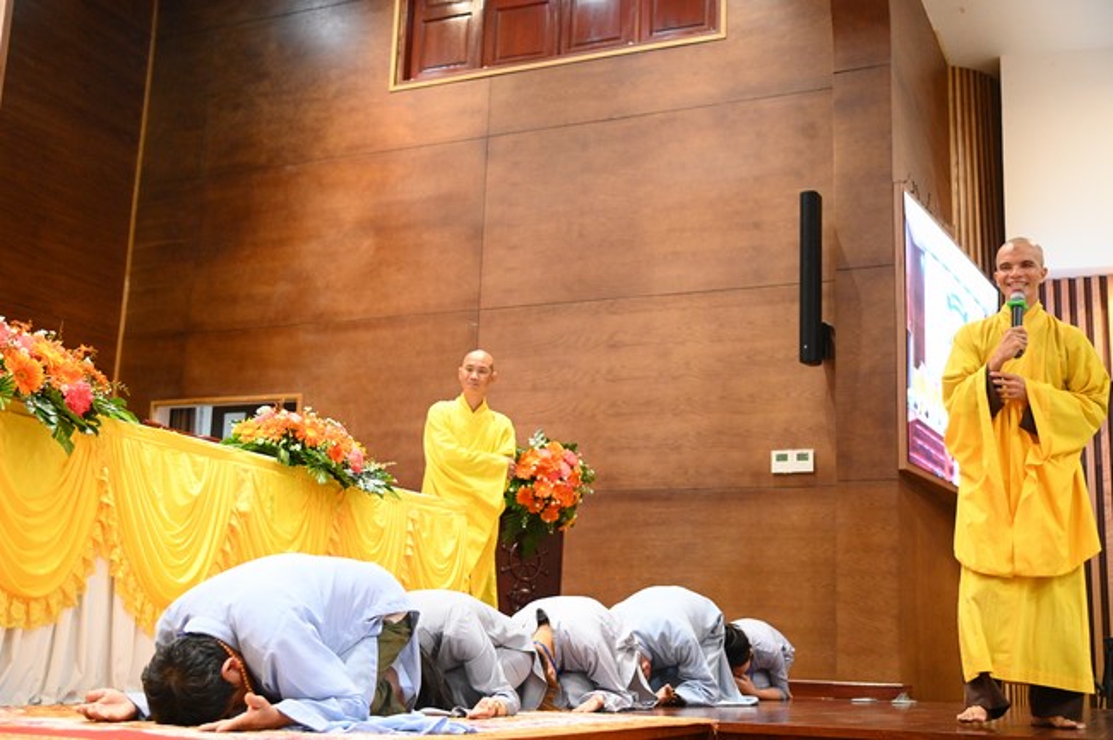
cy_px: 370
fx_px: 1359
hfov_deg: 44.5
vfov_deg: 30.5
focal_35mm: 44
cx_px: 556
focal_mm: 44
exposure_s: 1/160
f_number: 4
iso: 8000
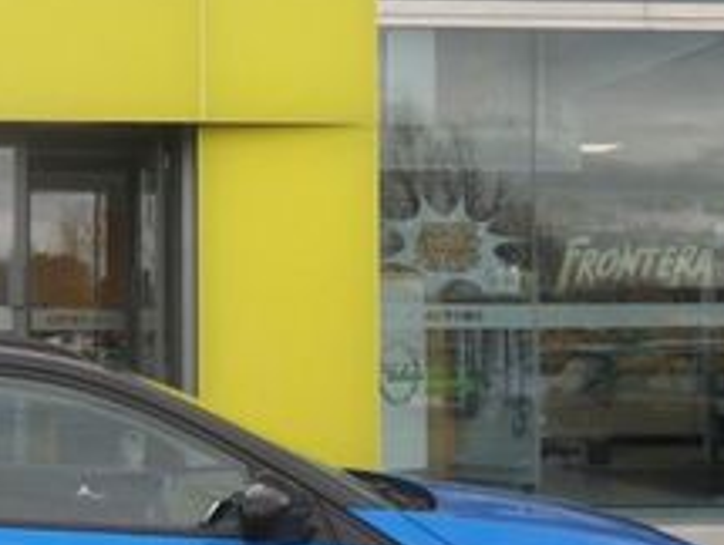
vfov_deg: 18.9
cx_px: 10
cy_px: 252
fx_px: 1634
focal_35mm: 78
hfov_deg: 24.0
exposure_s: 1/250
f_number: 3.4
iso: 80
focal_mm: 5
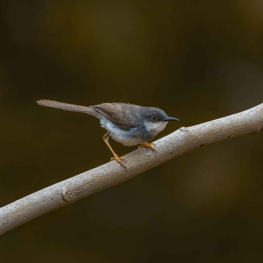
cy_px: 132
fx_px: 8243
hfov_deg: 1.8
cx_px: 149
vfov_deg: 1.8
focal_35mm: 959
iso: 1600
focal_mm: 500
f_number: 8
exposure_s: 1/2500
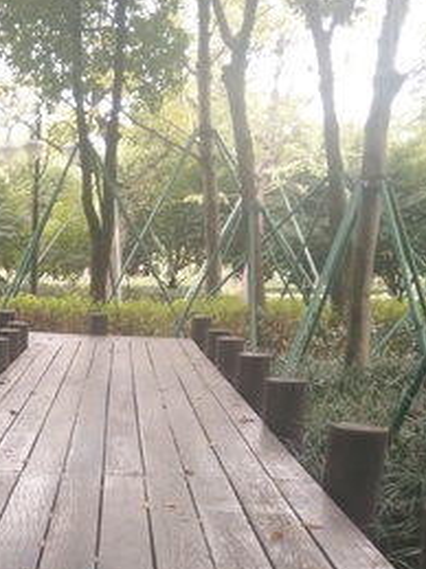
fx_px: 887
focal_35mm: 54
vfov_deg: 33.4
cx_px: -68
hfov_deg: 24.7
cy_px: 526
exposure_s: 1/33.3
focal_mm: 3.66
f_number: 2.2
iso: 72
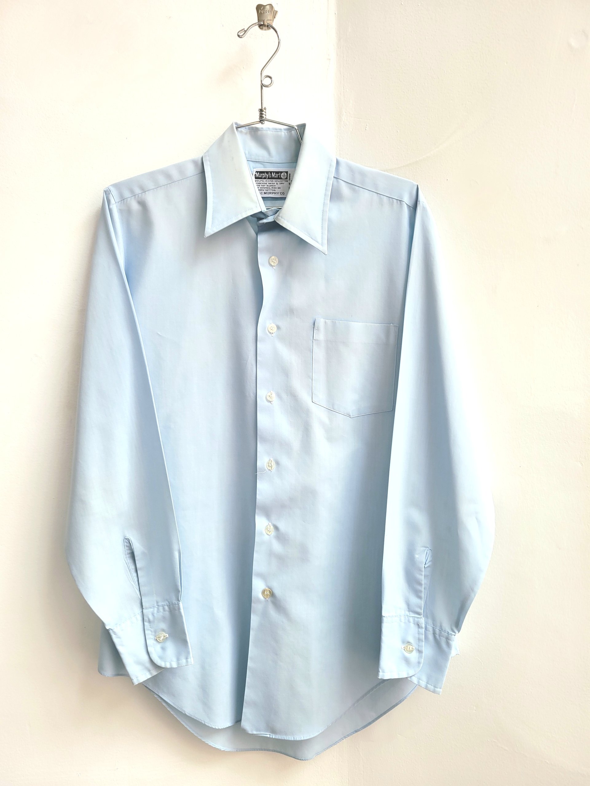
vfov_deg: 67.3
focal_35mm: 26
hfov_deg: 53.1
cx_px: 295
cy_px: 393
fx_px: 591
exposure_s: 1/120
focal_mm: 5.4
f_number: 1.8
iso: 64
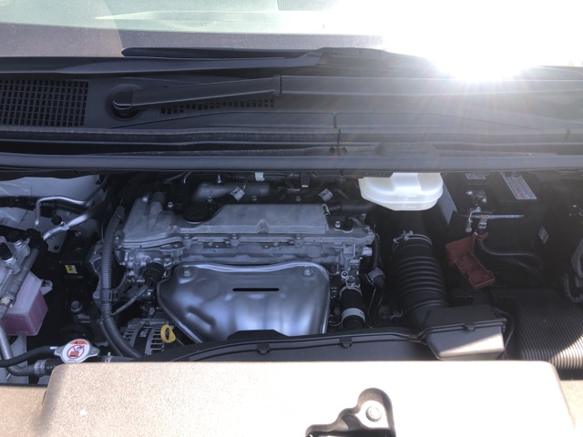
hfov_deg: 63.4
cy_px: 218
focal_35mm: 28
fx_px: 472
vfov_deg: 49.7
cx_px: 292
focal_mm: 3.99
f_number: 1.8
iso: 20
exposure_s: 1/135
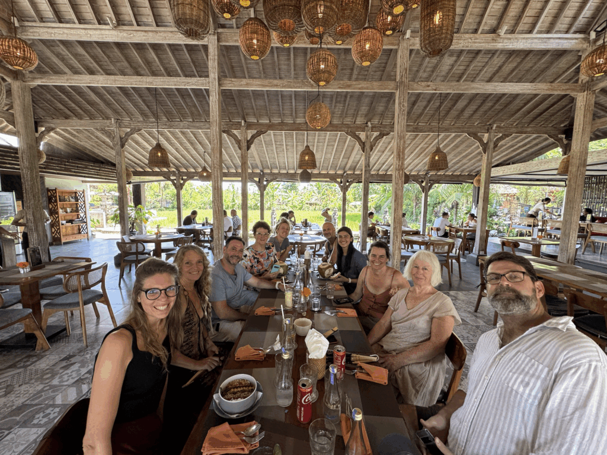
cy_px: 228
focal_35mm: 14
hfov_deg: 102.1
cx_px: 304
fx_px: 245
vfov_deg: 85.7
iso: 160
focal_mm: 2.22
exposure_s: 1/99
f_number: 2.2
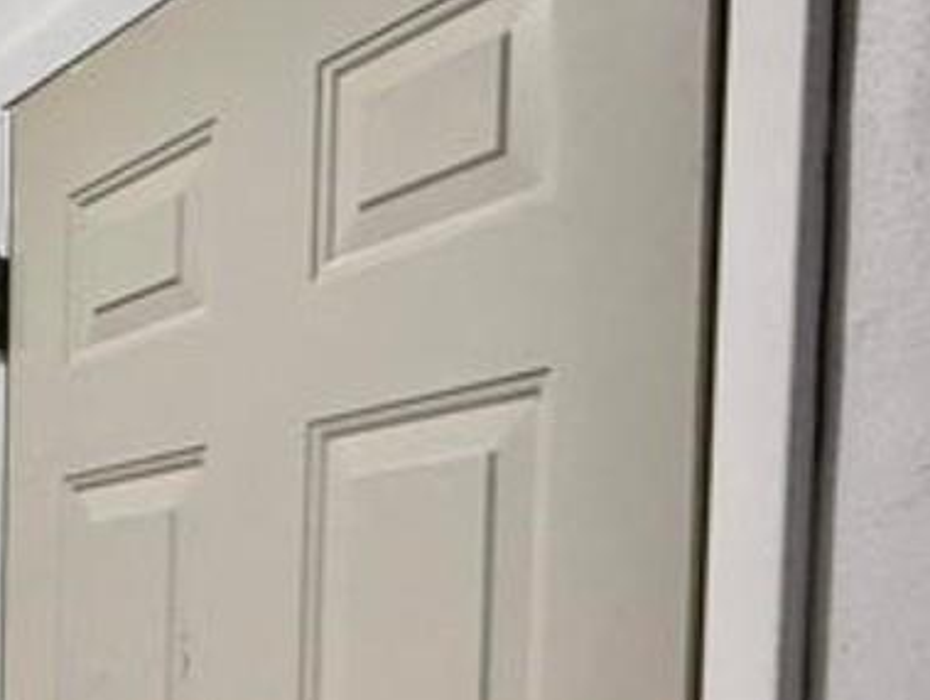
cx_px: -622
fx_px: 1587
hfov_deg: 23.0
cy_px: 755
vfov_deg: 23.4
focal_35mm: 59
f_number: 2.2
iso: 250
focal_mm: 2.22
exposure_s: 1/120
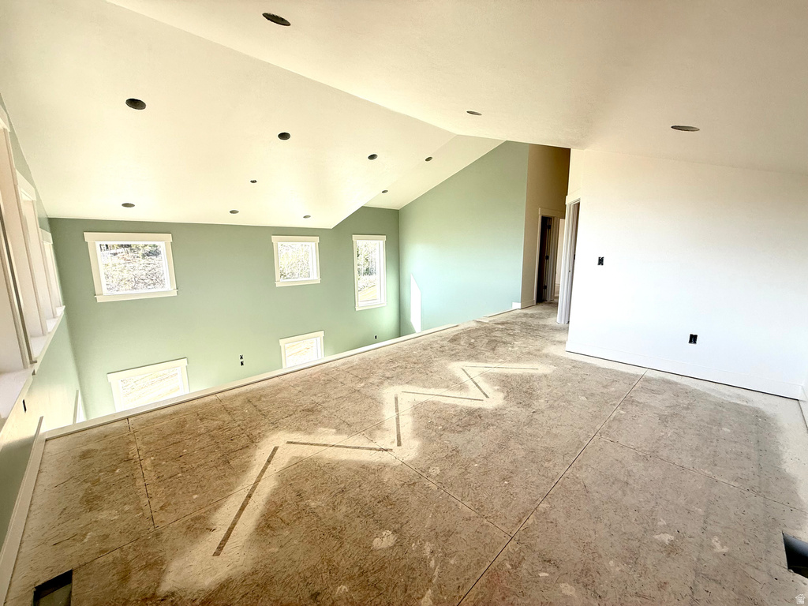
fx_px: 327
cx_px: 404
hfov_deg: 102.1
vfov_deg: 85.7
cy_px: 303
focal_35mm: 14
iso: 64
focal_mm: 2.22
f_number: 2.2
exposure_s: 1/204
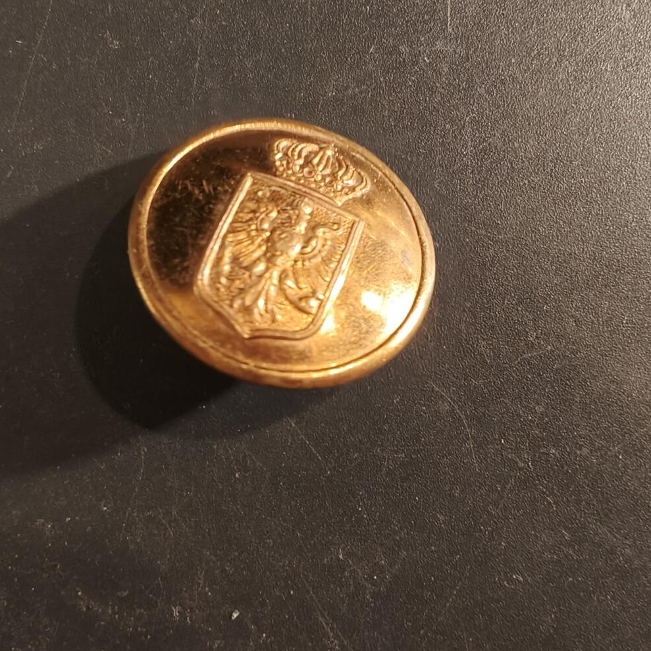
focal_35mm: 37
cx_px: 292
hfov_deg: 44.9
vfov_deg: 44.9
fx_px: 787
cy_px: 303
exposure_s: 1/50
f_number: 2
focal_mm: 2.32
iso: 200
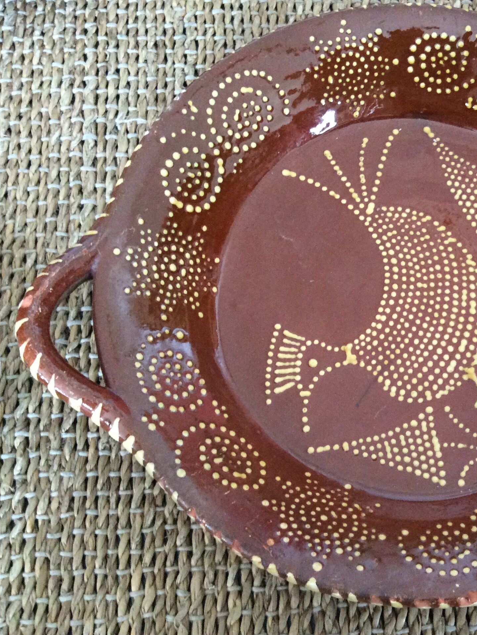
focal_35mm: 43
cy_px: 318
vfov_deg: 43.8
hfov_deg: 32.6
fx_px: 790
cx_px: 386
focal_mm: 3.3
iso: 320
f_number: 2.4
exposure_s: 1/15
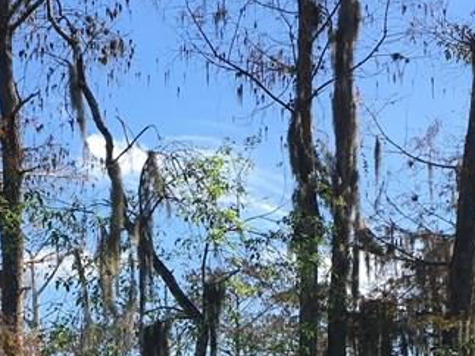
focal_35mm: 92
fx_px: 1262
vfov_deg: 15.4
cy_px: 440
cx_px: 153
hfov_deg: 21.2
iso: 25
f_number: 2.2
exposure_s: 1/874
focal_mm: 4.15
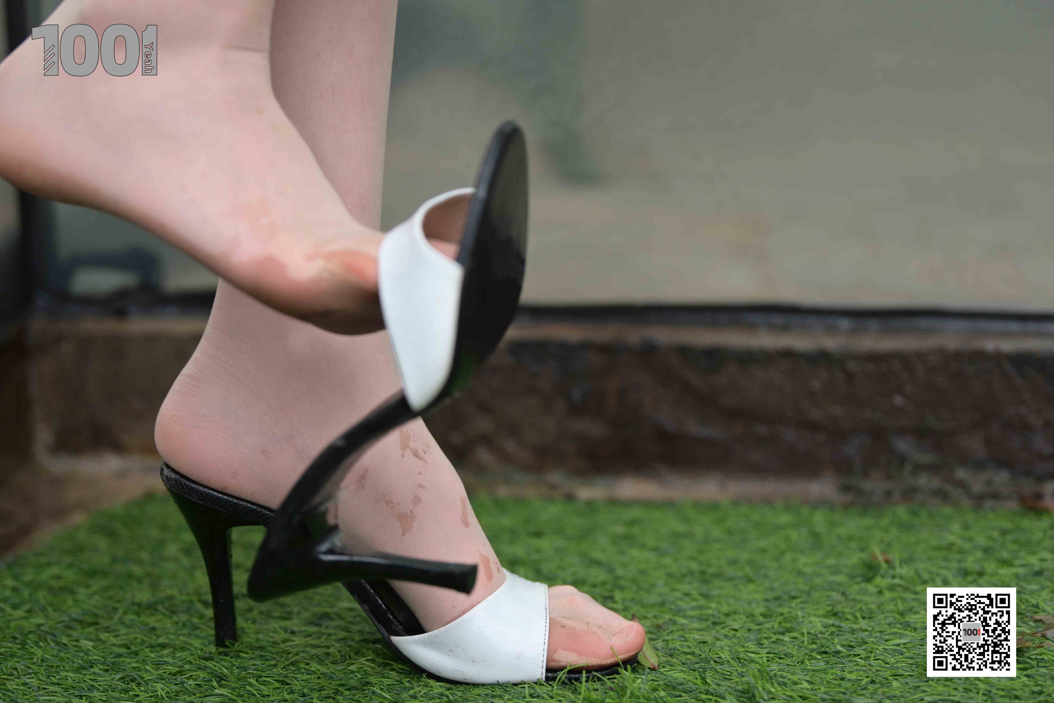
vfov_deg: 11.8
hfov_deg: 17.6
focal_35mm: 116
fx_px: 3396
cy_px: 352
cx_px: 527
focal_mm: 116
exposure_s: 1/200
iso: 640
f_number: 3.5
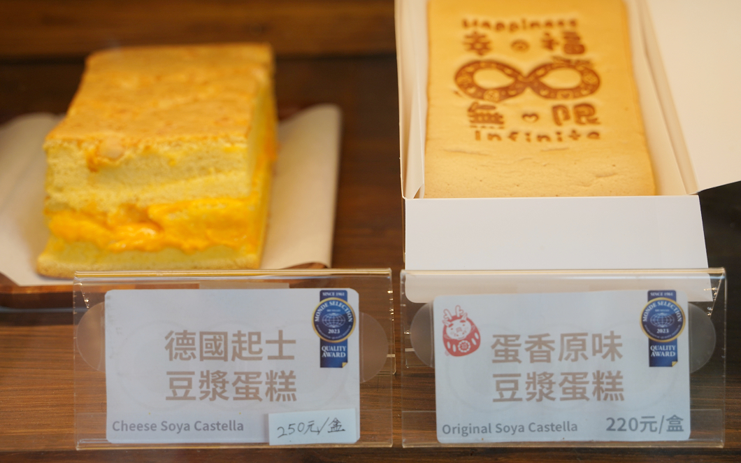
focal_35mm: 60
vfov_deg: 21.6
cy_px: 190
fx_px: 1211
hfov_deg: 34.0
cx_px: 399
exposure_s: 1/160
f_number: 4
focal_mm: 52
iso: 320
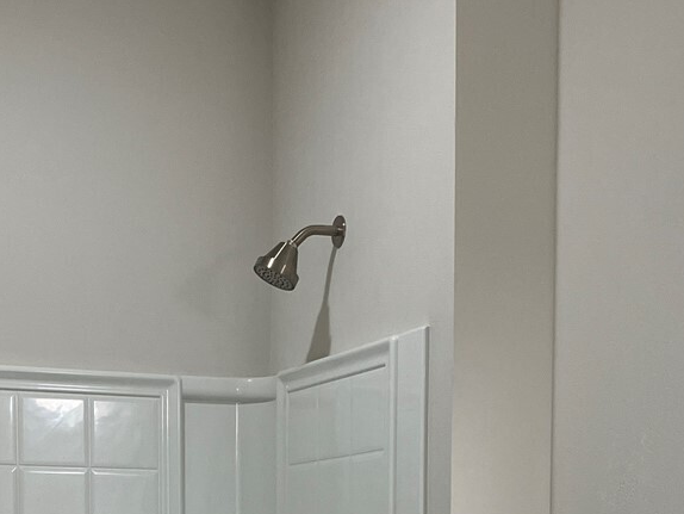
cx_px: 282
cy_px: 675
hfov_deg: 25.0
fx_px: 1542
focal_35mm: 78
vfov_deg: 17.7
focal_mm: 3.99
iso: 80
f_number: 1.8
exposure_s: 1/120
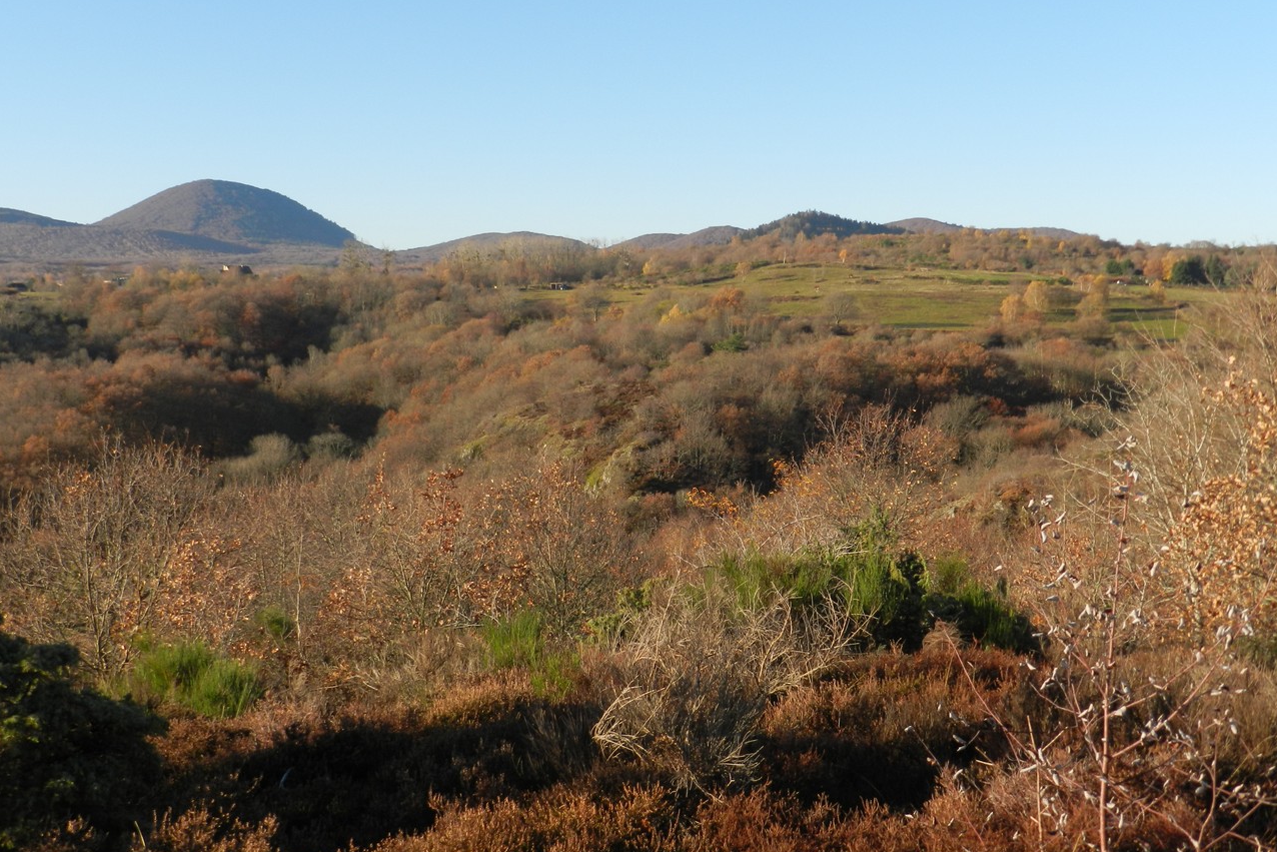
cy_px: 461
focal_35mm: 48
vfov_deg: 28.1
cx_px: 638
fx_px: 1703
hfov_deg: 41.1
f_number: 4.2
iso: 160
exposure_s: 1/640
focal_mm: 8.1
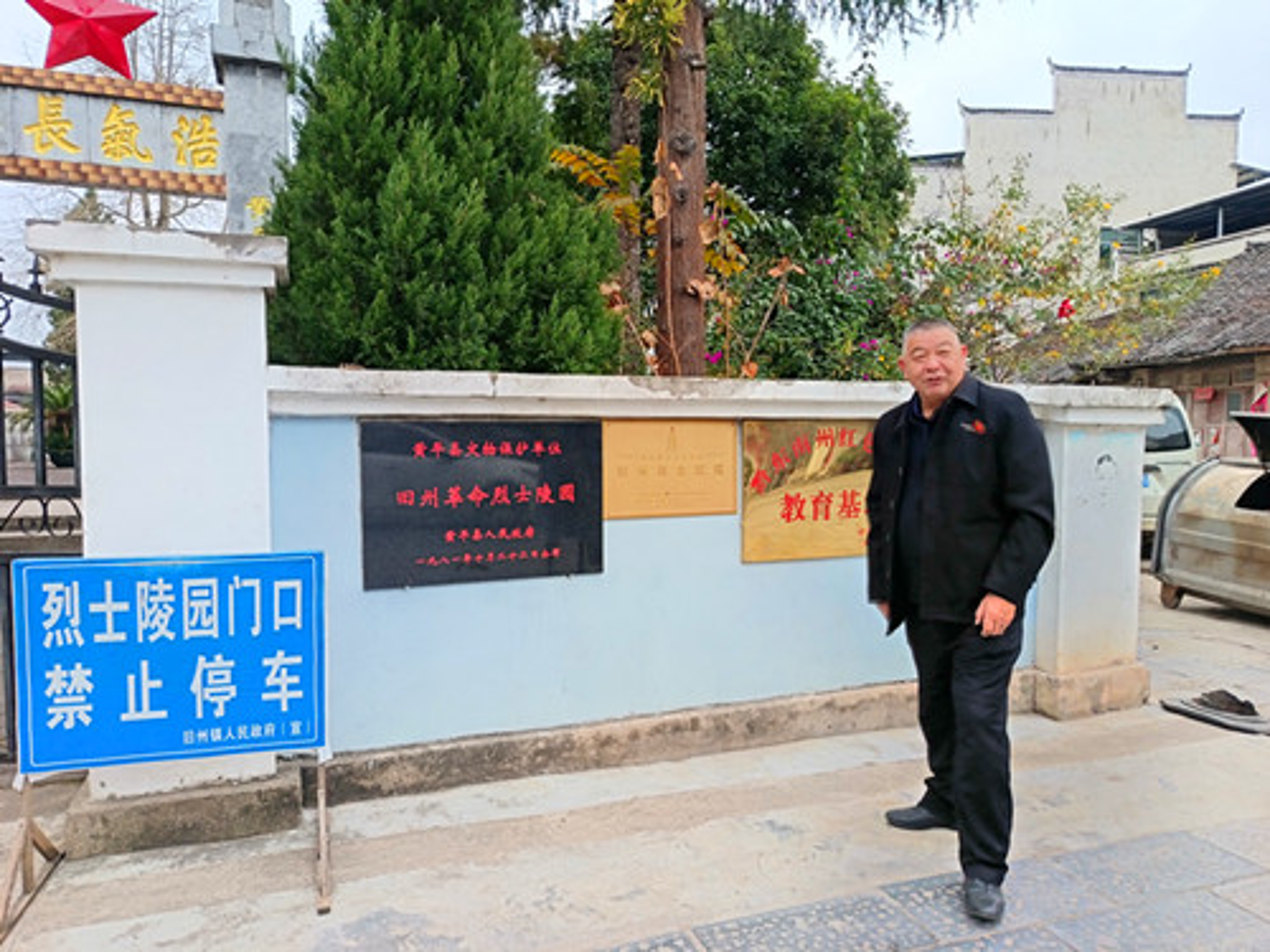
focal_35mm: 24
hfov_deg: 71.6
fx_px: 881
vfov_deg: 56.8
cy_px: 476
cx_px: 635
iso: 100
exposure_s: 1/138
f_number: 1.75
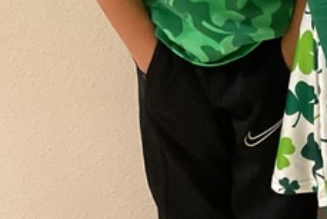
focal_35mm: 135
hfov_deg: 13.6
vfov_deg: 9.9
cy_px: -79
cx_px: 587
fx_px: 1227
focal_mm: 3
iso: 200
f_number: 1.8
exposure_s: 1/40
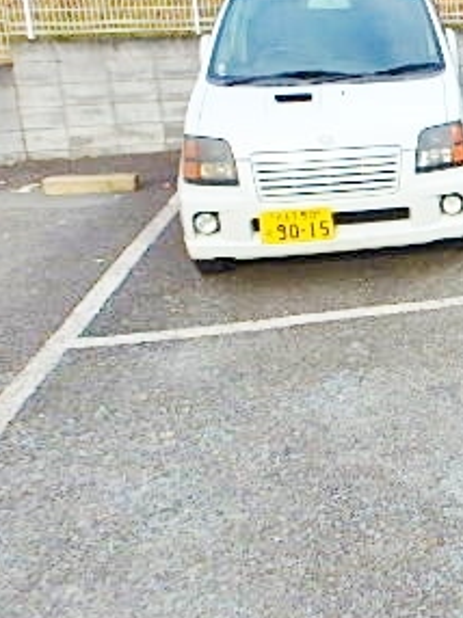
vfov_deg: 40.0
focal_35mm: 47
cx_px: 651
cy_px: 210
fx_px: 839
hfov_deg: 25.2
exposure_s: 1/400
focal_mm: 3.7
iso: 125
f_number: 3.5
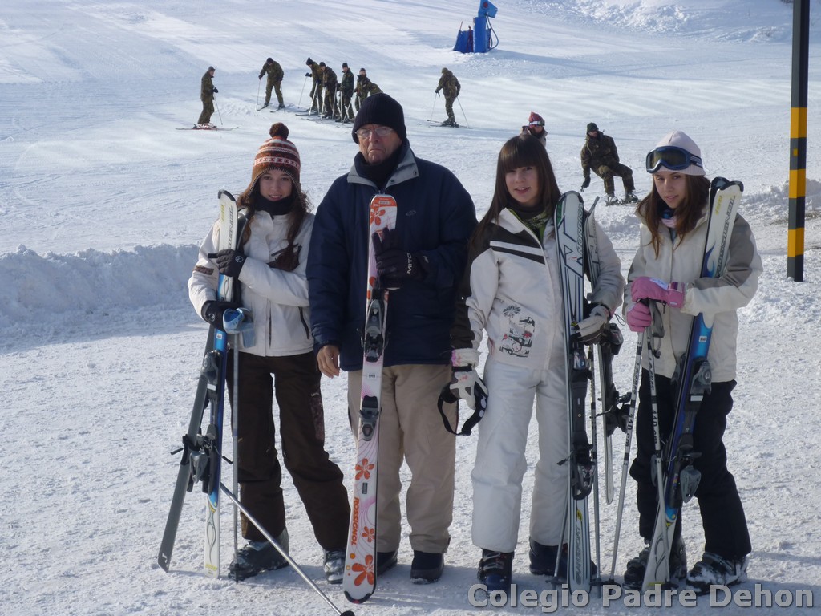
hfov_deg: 28.6
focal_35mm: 68
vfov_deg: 21.6
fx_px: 1613
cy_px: 308
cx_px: 410
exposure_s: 1/250
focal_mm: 12.2
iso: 80
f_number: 5.4
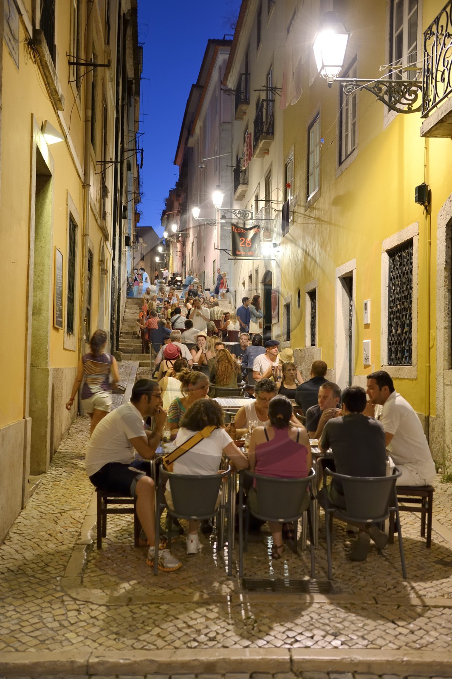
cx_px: 226
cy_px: 340
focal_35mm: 38
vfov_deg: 50.7
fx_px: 717
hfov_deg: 35.0
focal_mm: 38
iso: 1600
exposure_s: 1/25
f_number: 4
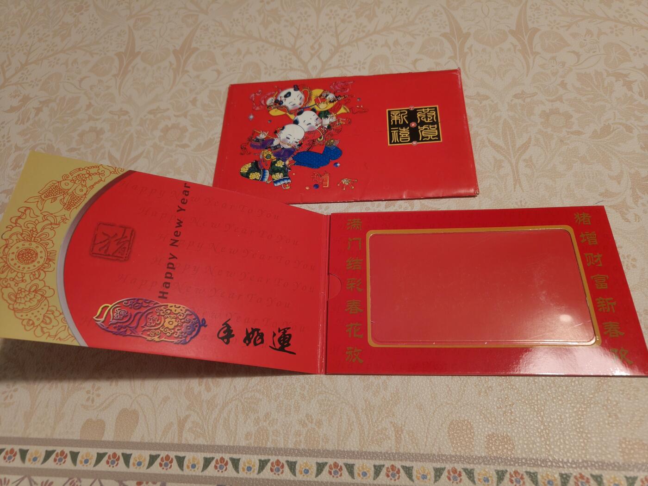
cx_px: 324
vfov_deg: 56.8
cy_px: 243
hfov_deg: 71.6
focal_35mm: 24
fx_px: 449
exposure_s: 1/50
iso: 500
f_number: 1.8
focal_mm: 5.59
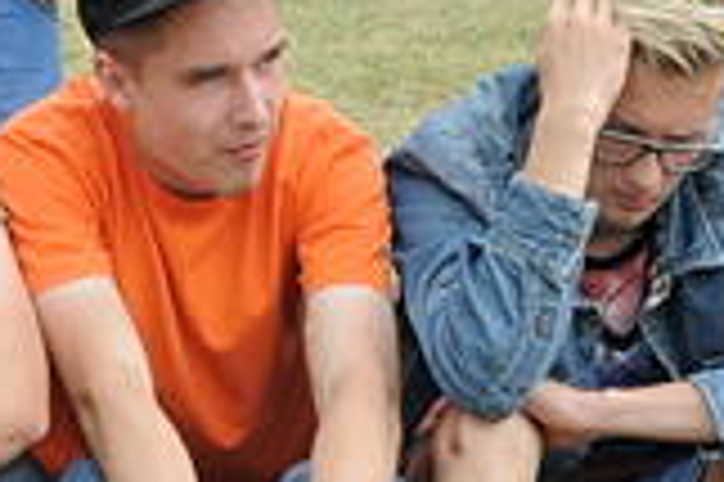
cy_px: 146
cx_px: 517
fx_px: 5558
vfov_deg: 5.0
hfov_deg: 7.4
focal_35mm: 277
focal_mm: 35
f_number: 11
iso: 800
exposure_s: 1/500
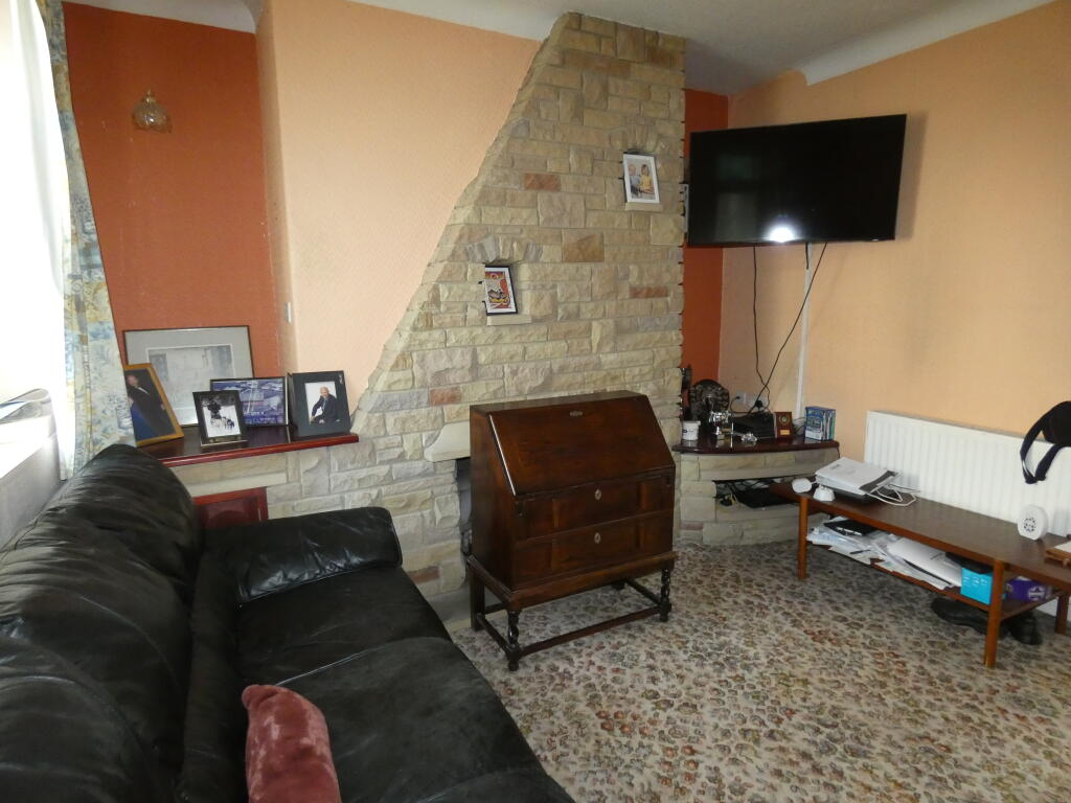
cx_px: 536
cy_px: 402
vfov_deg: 66.0
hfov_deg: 81.7
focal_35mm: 20
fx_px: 619
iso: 800
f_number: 2.8
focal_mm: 3.6
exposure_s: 1/60
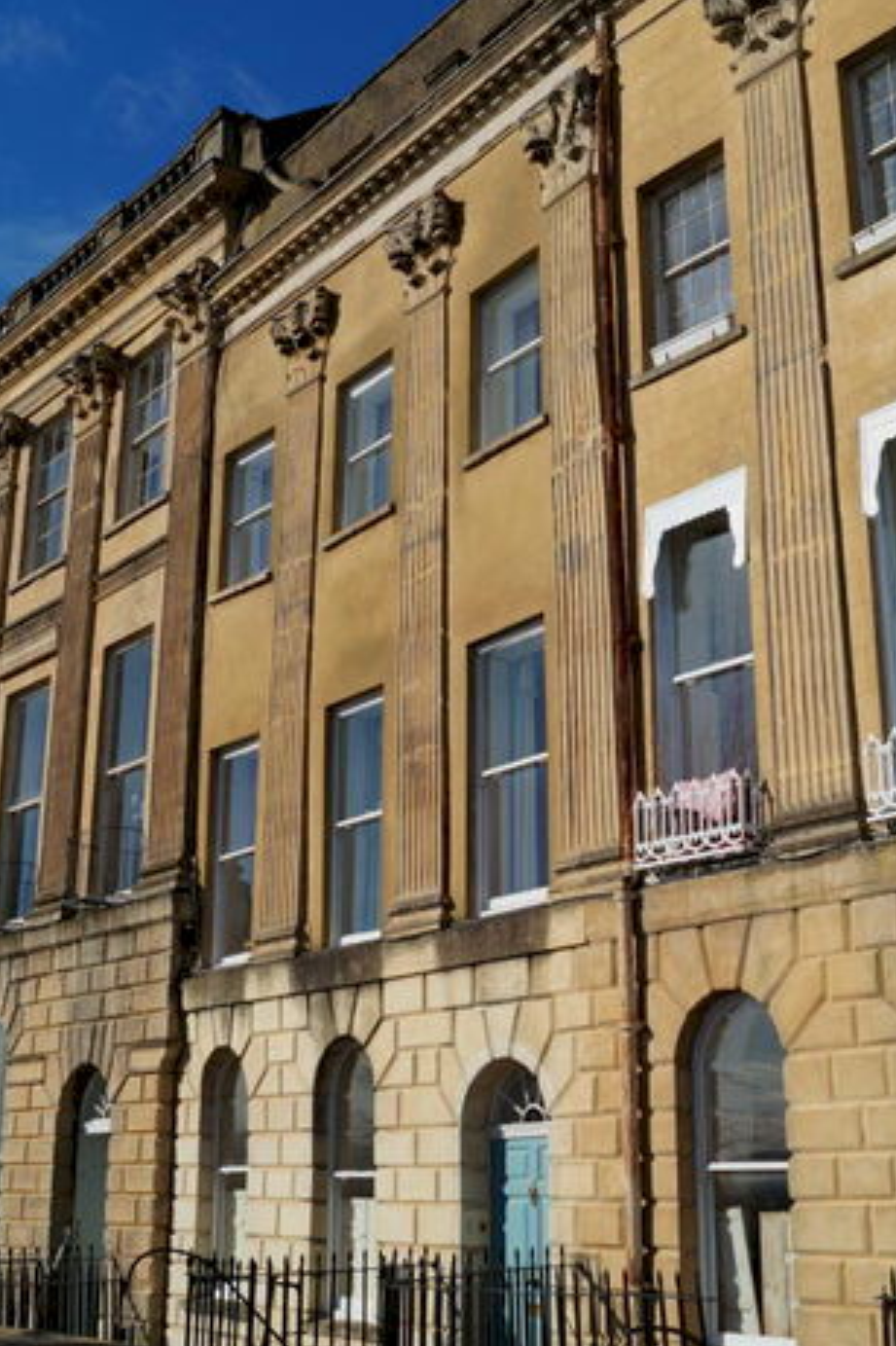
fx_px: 1532
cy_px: 677
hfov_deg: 32.5
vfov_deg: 47.4
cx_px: 546
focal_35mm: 41
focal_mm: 18
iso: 100
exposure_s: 1/400
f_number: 10
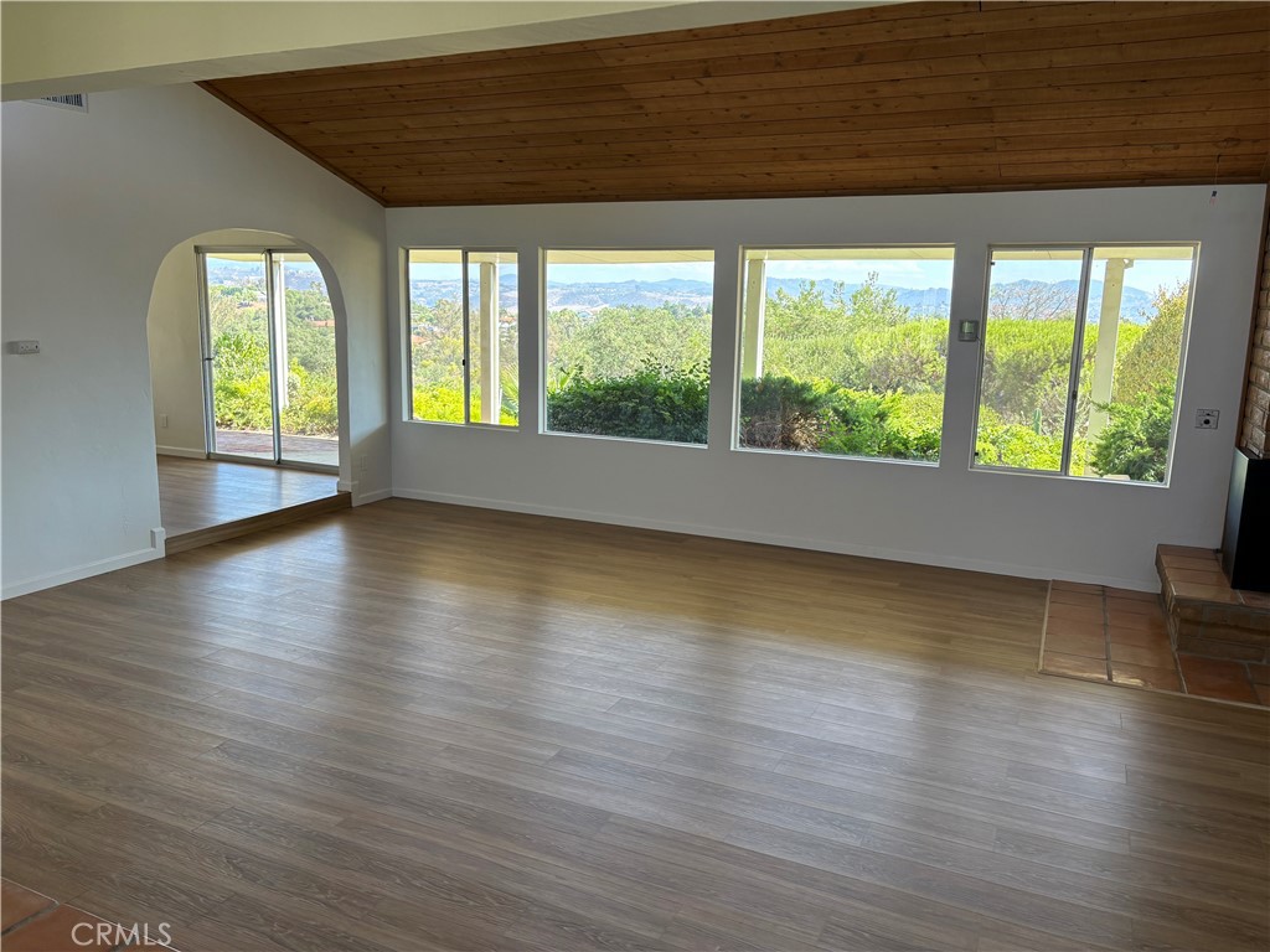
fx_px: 954
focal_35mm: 26
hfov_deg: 67.3
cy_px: 476
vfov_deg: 53.1
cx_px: 635
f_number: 1.6
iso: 64
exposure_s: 1/263
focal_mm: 5.96
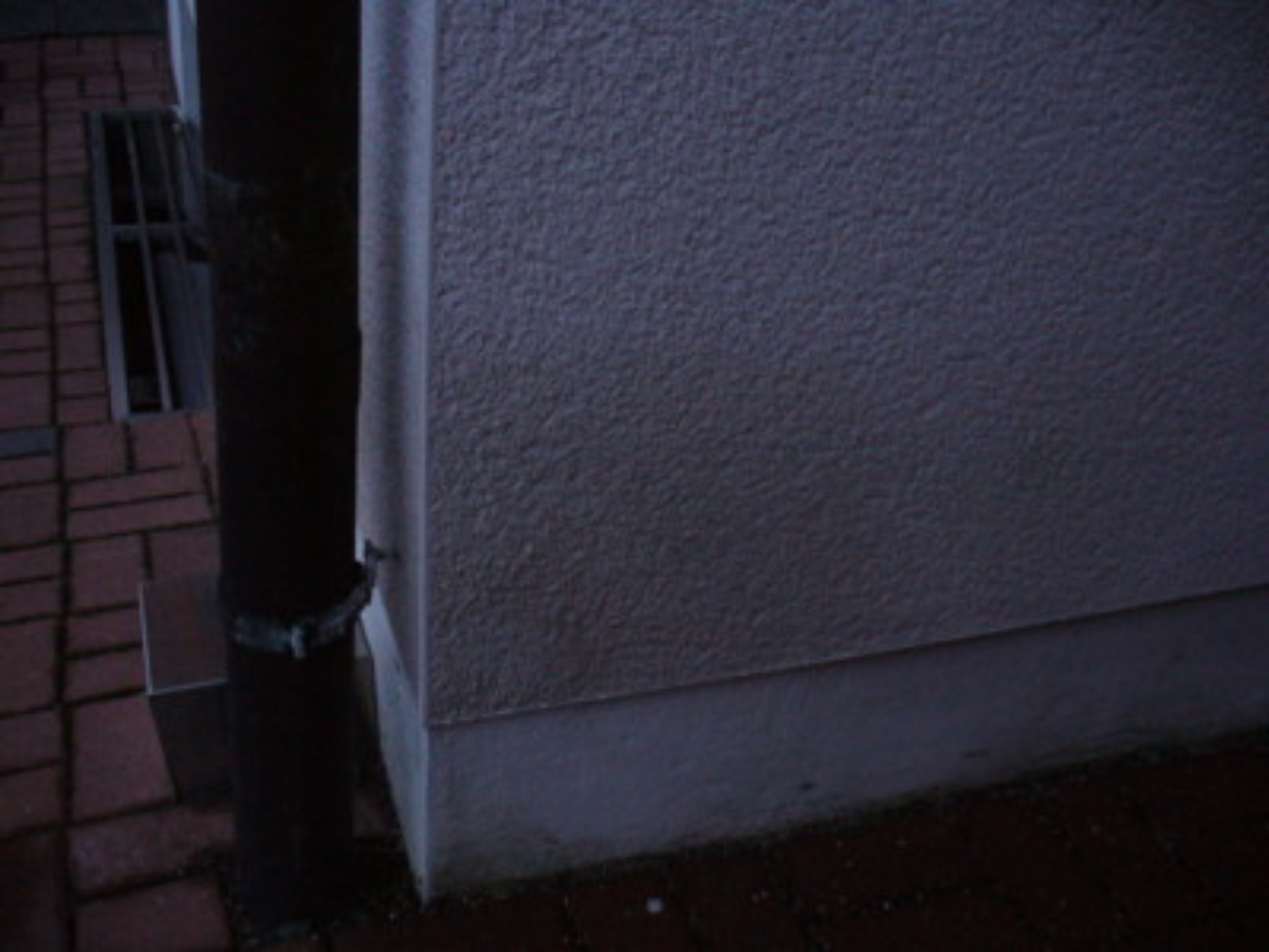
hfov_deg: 50.1
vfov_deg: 38.7
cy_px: 476
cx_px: 634
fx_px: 1356
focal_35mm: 37
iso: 200
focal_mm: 6.1
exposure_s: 1/8
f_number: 2.8
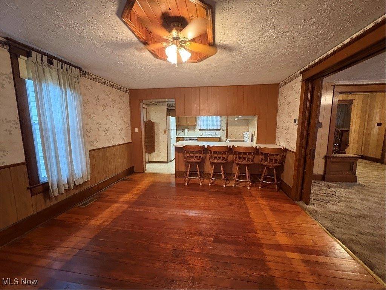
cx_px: 193
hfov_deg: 102.1
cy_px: 145
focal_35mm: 14
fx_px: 156
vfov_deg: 85.7
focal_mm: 2.22
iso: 1000
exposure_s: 1/40
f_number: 2.2
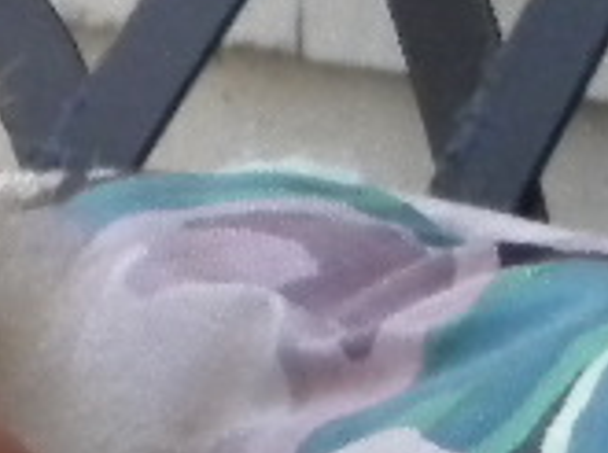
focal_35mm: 653
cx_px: -1249
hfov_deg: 3.0
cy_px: 608
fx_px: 11444
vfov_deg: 2.3
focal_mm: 18.9
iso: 429
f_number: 5.9
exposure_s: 1/122
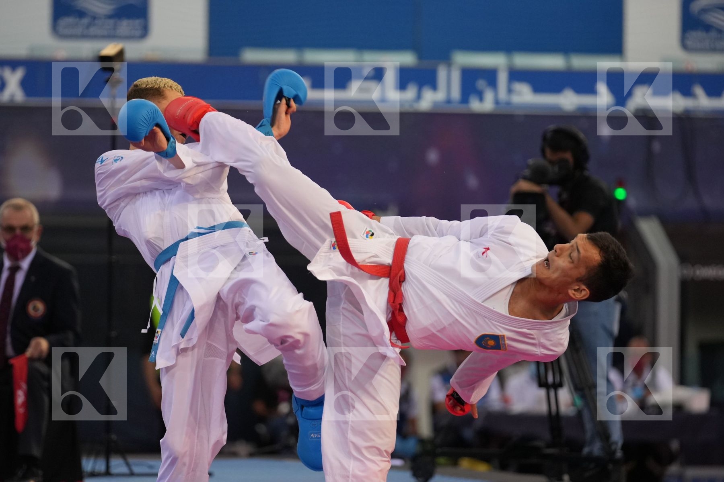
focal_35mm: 268
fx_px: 5389
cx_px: 362
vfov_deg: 5.1
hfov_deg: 7.7
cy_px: 241
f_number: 2.8
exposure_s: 1/1000
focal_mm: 179
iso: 1600
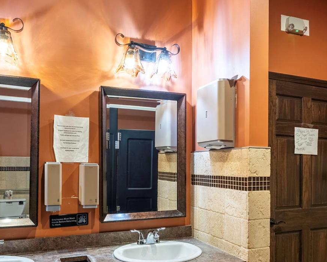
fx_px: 300
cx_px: 156
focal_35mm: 31
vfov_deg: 46.6
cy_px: 167
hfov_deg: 57.2
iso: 320
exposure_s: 1/15
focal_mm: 14
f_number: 6.3
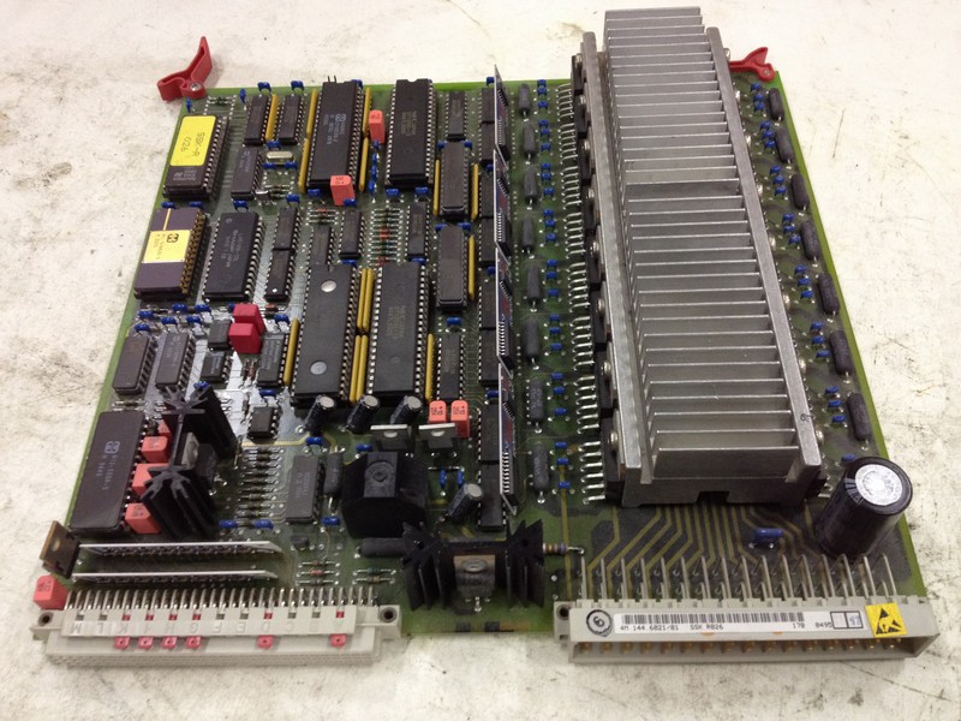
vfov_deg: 40.7
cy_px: 360
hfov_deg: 52.6
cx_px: 480
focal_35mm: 35
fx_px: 972
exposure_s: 1/20
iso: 160
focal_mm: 4.28
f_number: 2.4
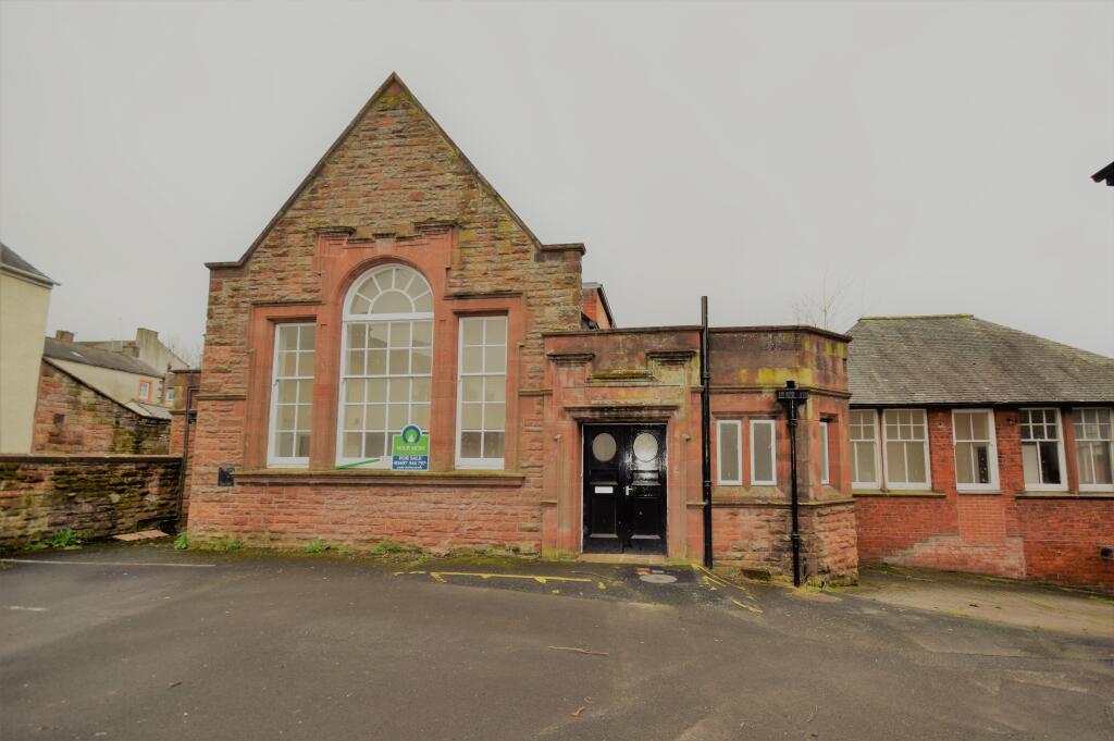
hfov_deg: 100.4
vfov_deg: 77.2
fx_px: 464
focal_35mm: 15
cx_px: 557
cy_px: 370
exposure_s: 1/125
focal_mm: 10
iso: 125
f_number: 5.6
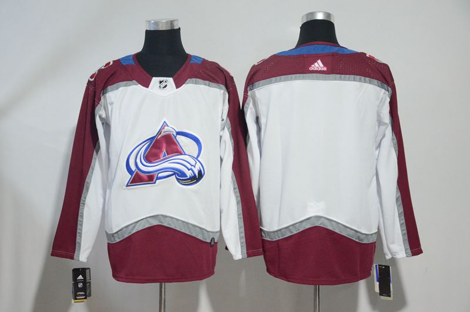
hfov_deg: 33.5
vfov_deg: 22.5
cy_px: 156
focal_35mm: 60
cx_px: 235
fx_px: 782
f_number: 4.5
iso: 4000
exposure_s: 1/40
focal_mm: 40
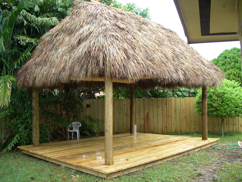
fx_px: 245
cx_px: 121
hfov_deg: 52.6
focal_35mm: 35
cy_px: 91
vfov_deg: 40.7
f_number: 2.6
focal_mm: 5.8
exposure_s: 1/100
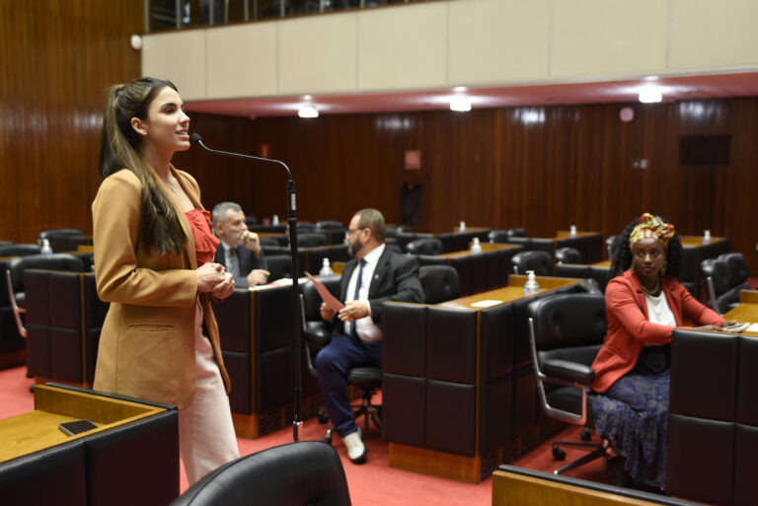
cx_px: 379
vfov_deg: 30.6
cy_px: 253
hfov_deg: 44.5
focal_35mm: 44
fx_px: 927
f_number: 2.8
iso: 1250
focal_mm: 44
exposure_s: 1/250
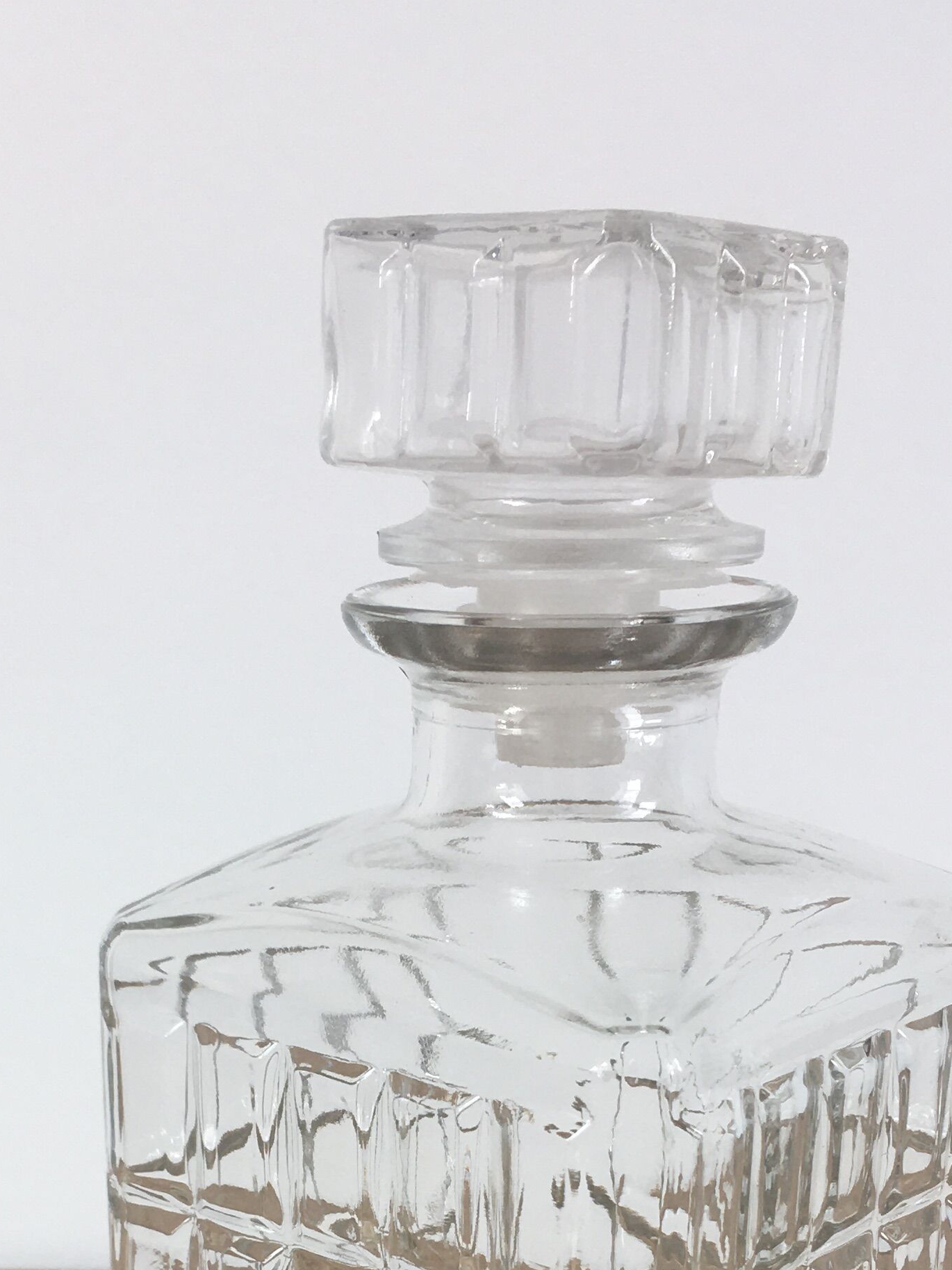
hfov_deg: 22.8
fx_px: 2347
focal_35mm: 64
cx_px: 319
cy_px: 1169
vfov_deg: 28.9
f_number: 2.2
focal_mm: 4.15
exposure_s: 1/100
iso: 25
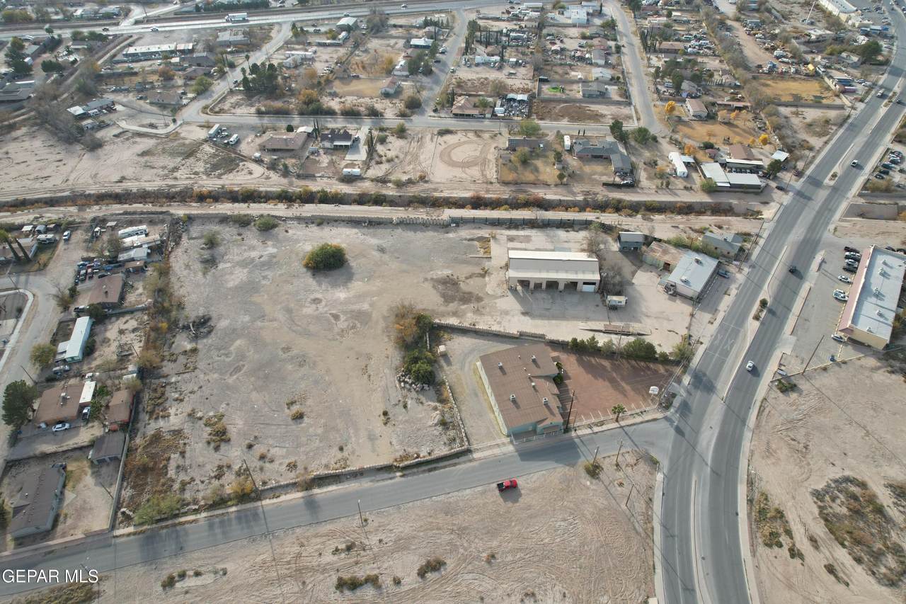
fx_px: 554
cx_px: 453
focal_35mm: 22
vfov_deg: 57.2
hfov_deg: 78.6
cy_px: 302
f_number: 2.8
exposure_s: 1/800
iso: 100
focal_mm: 8.38
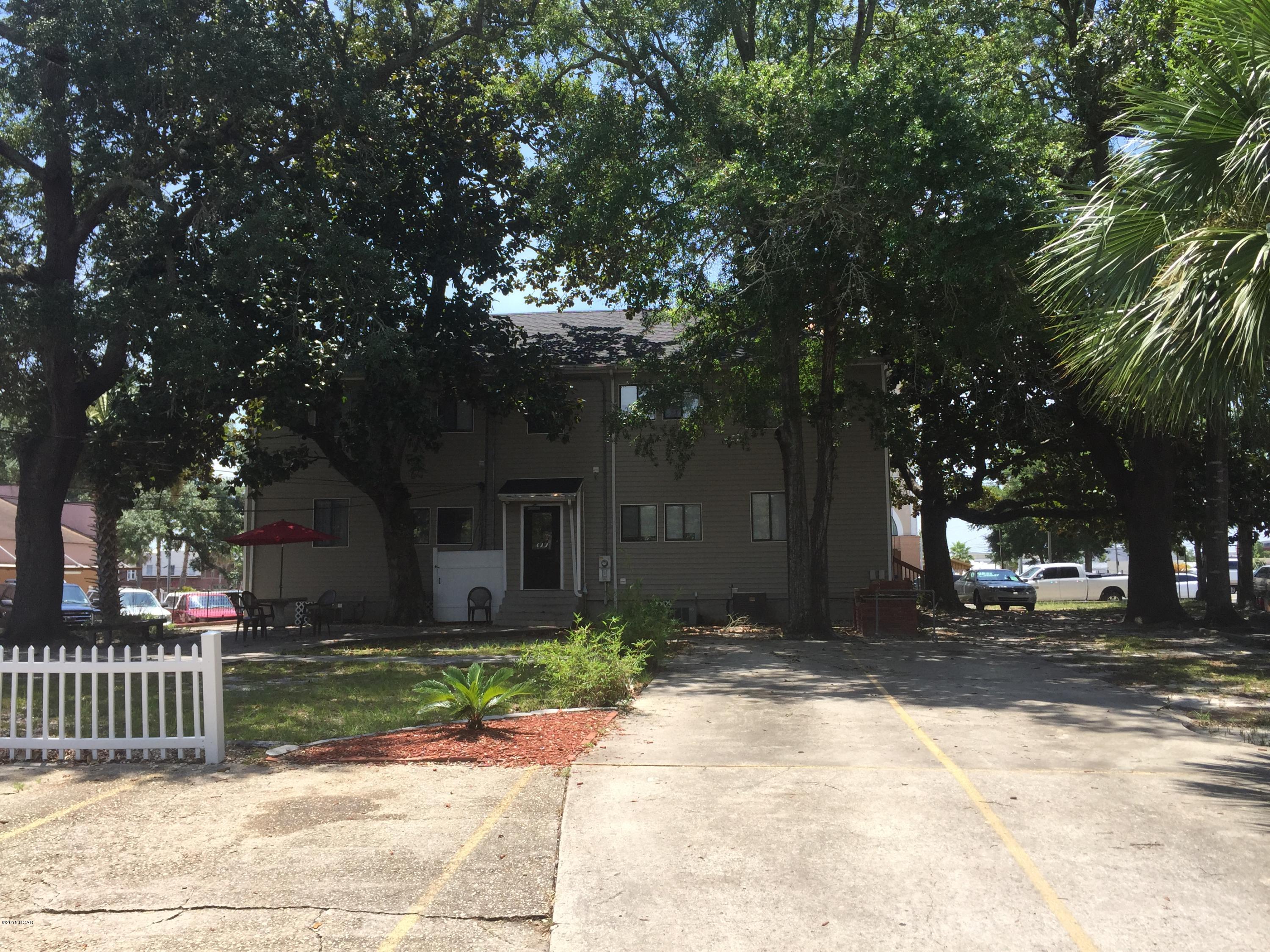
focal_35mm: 29
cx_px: 635
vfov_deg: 48.2
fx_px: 1064
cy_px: 476
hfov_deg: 61.7
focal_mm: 4.15
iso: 32
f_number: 2.2
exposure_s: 1/1099
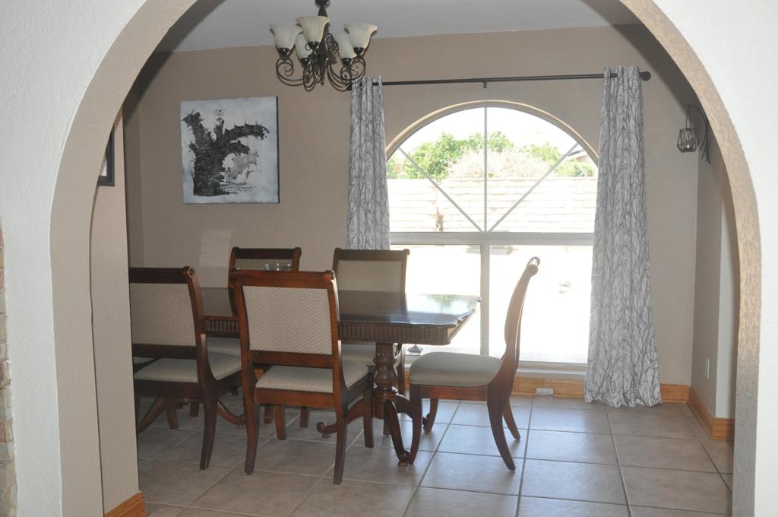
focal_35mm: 32
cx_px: 389
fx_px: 680
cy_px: 258
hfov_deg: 59.6
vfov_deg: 41.6
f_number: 9
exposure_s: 1/200
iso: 1000
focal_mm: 21
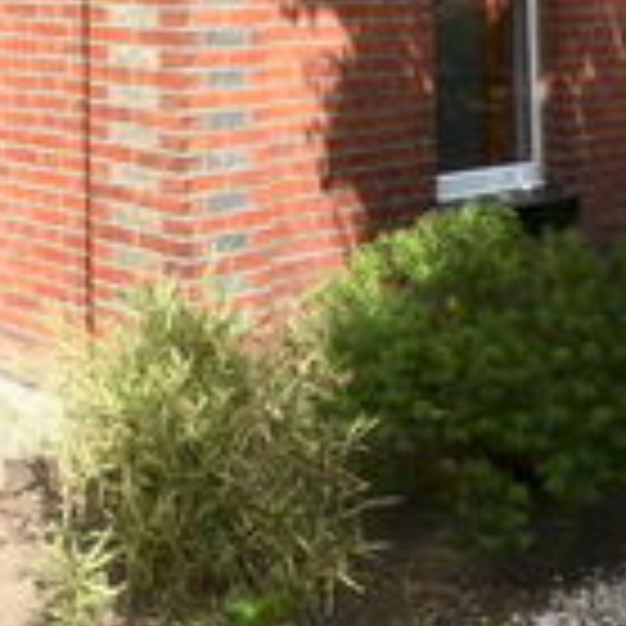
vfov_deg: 23.8
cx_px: -171
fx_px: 1309
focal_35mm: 64
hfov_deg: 23.9
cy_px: -182
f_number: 22
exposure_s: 1/80
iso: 500
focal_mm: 10
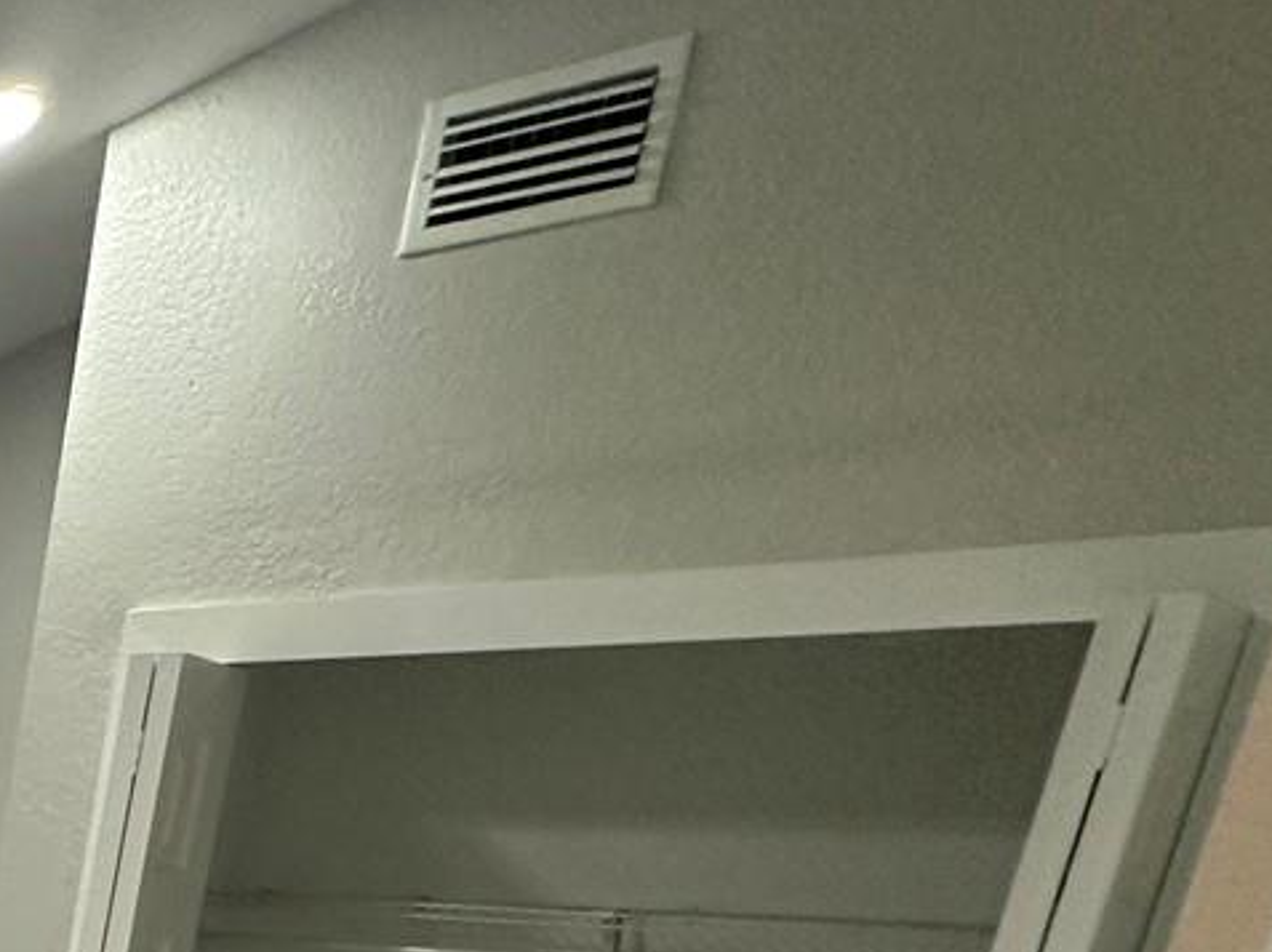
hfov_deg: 25.4
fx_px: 1726
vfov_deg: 25.2
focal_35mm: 47
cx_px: -795
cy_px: 1333
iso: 200
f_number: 2.2
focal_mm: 2.22
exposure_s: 1/120
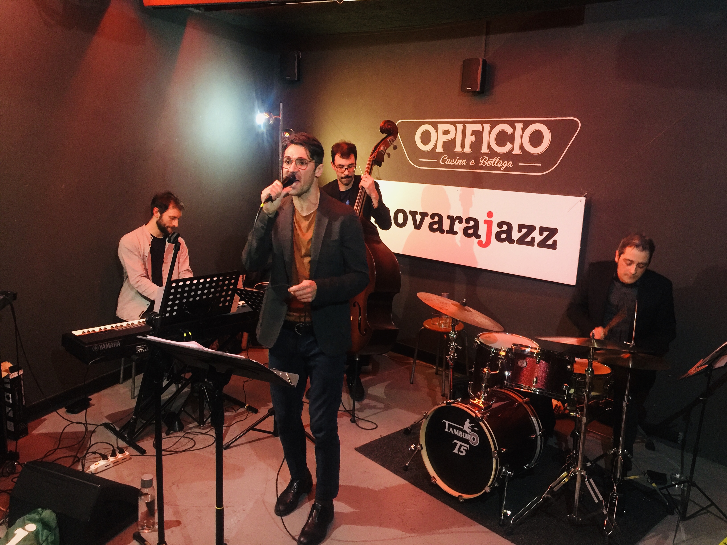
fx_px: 609
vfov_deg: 48.2
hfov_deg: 61.7
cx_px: 364
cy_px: 272
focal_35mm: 29
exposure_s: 1/8
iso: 125
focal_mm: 4.15
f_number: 2.2
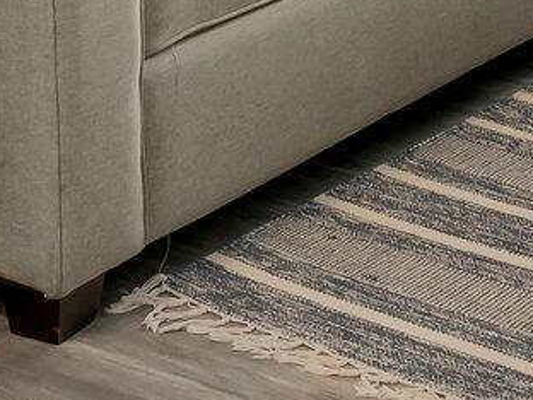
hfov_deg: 13.4
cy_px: -705
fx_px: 2199
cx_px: 663
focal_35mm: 143
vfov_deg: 8.9
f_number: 8
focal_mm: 22.6
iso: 400
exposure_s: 1/10
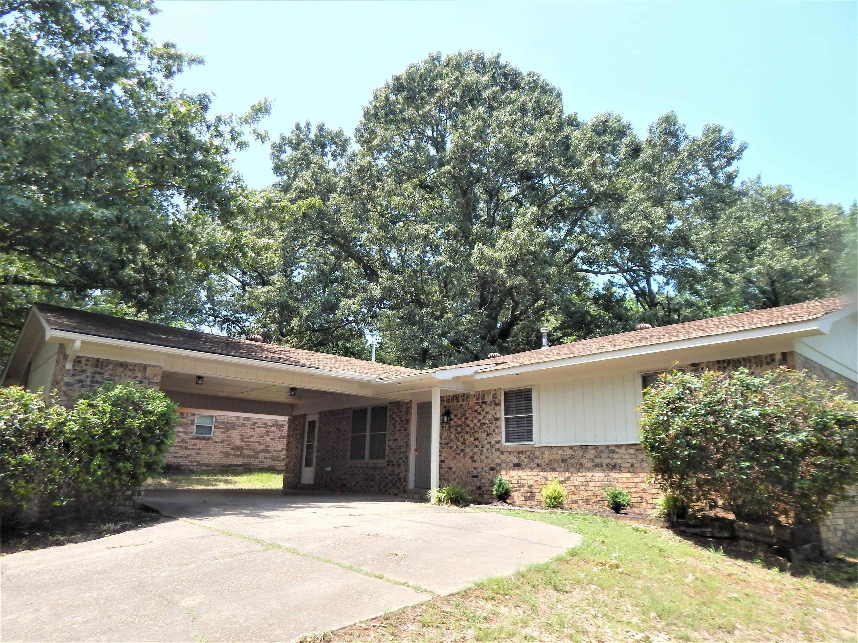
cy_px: 322
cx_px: 429
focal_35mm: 22
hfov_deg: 76.4
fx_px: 545
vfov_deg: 61.1
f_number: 3
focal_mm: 4
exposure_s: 1/800
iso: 125
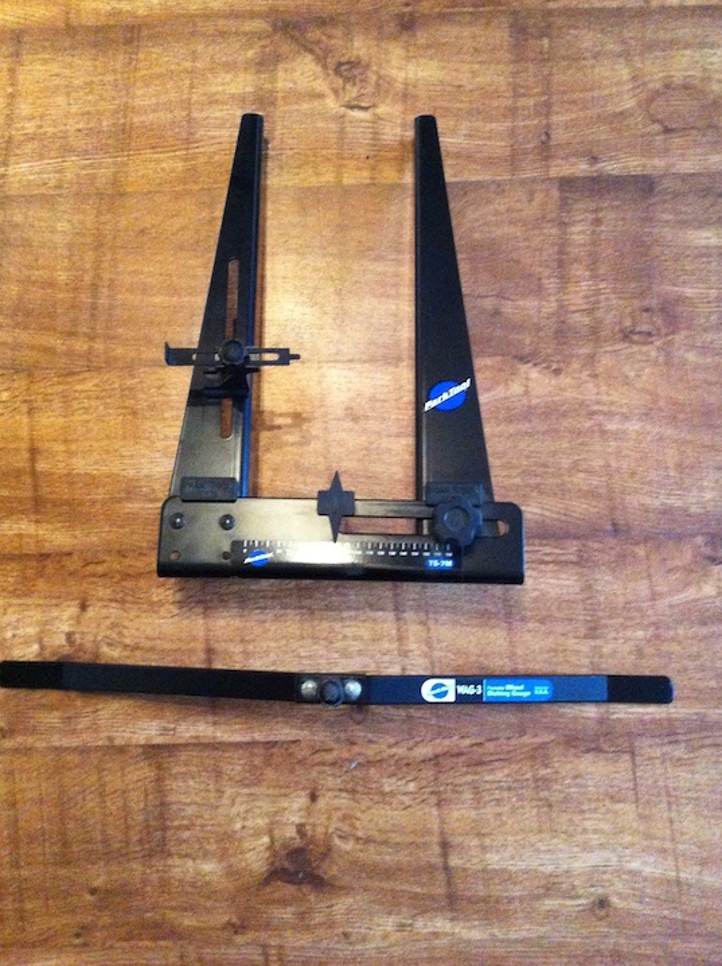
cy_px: 433
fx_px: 1087
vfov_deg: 47.8
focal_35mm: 39
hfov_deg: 36.7
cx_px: 333
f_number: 2.8
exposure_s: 1/15
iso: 800
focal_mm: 3.85
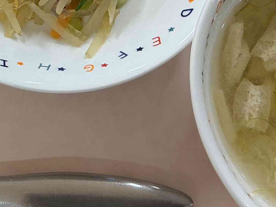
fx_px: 789
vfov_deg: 14.2
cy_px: -80
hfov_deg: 19.4
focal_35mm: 99
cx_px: 15
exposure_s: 1/60
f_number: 1.8
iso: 80
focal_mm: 3
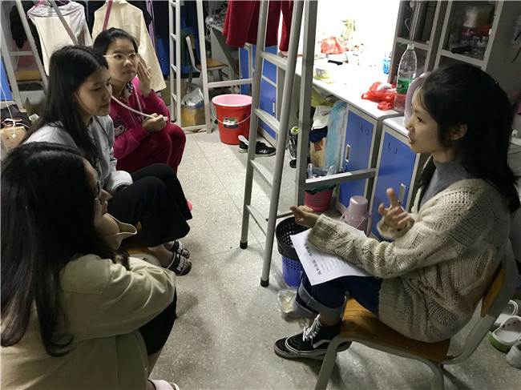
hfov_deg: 63.5
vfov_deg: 49.7
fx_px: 421
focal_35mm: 28
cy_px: 195
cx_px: 260
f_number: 1.8
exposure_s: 1/7
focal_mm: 3.99
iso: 80
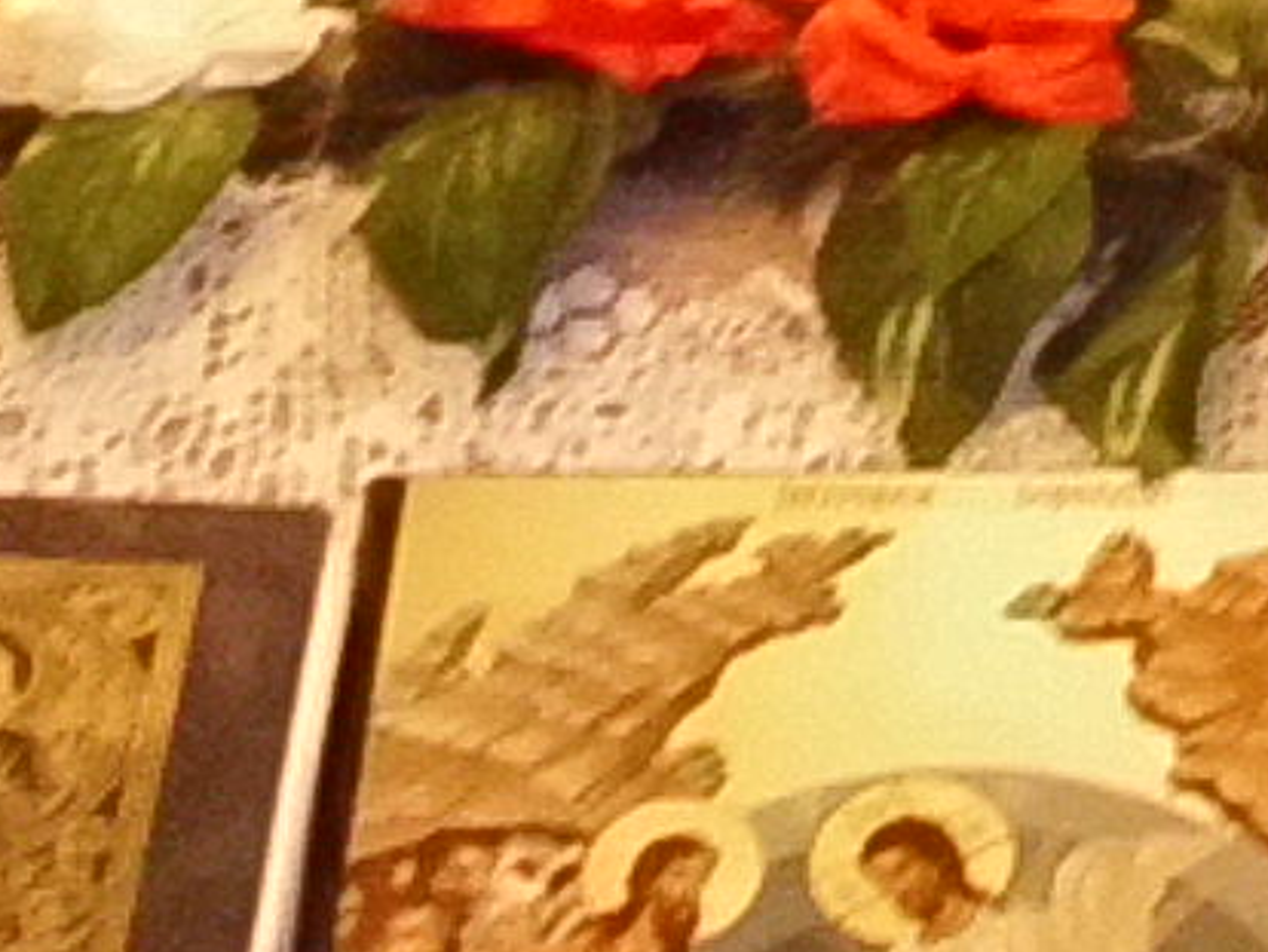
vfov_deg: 7.9
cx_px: 1988
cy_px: -1338
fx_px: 6341
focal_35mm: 173
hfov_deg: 10.9
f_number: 3
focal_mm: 6.2
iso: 800
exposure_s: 1/11
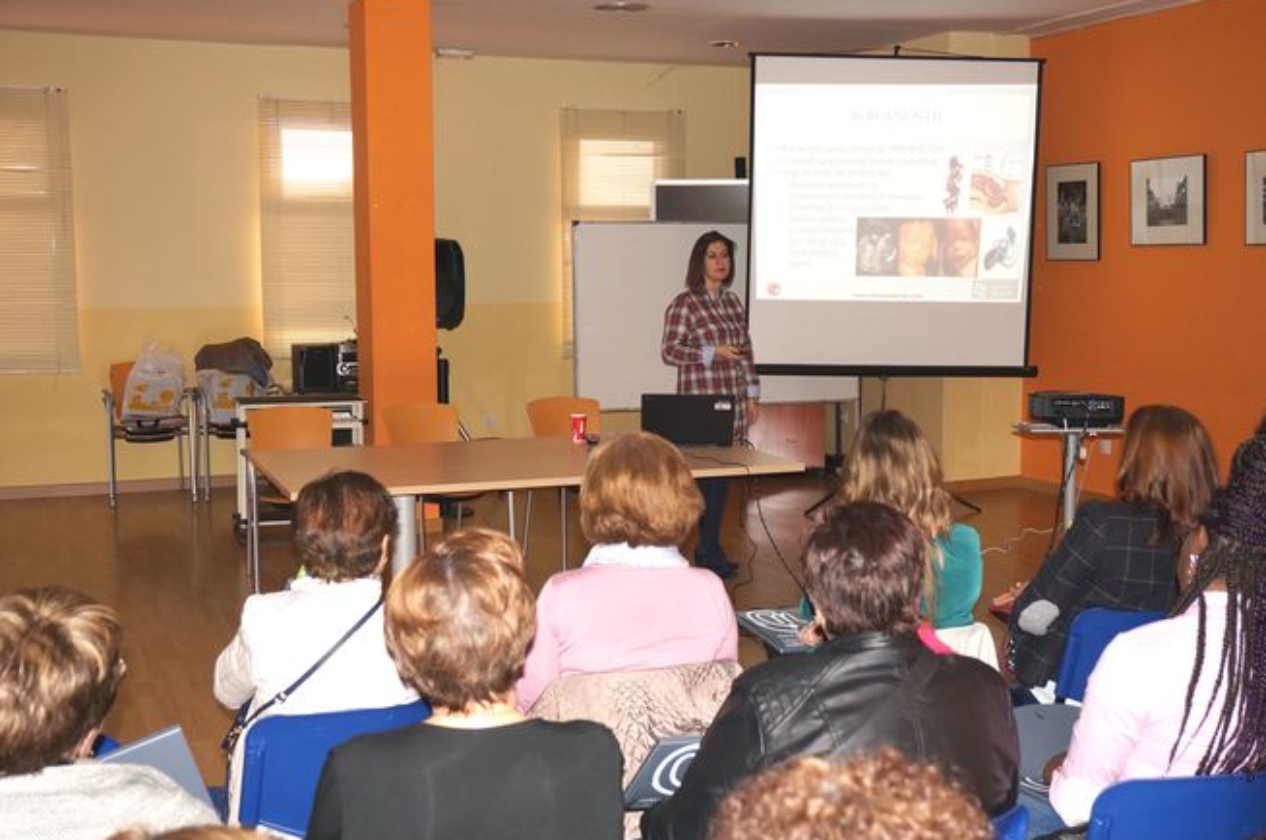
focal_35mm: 42
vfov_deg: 32.2
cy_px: 423
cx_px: 629
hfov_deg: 46.9
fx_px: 1458
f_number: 4.5
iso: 800
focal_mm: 27
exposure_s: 1/60
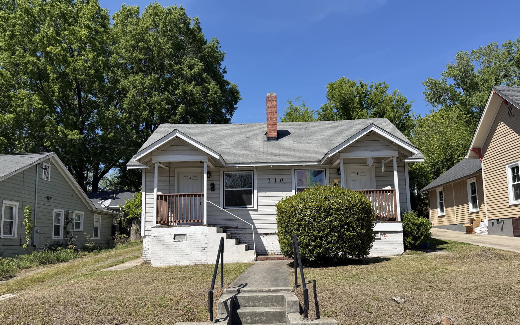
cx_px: 257
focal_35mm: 26
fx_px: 368
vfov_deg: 47.3
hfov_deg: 70.4
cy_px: 198
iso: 80
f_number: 1.78
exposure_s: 1/4975
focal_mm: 6.76
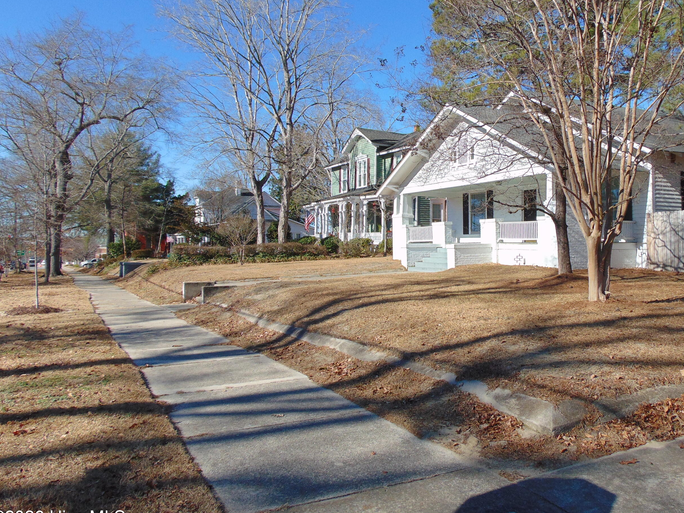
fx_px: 613
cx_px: 414
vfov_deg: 45.4
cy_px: 228
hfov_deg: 57.8
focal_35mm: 31
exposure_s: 1/250
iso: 80
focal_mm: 4.5
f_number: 7.7
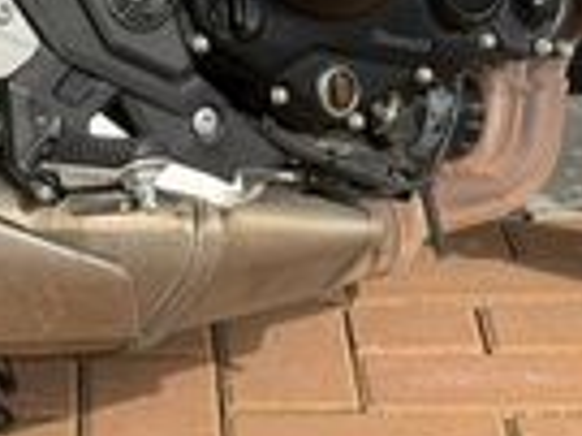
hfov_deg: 8.7
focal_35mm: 227
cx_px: 181
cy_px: -237
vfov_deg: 6.4
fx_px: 3813
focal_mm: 6.76
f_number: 1.78
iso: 100
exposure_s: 1/3534
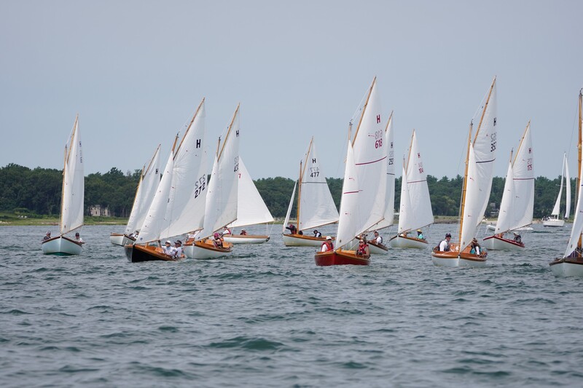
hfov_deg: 9.2
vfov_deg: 6.1
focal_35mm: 225
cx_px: 292
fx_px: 3643
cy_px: 194
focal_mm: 150
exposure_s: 1/1250
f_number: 5
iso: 160
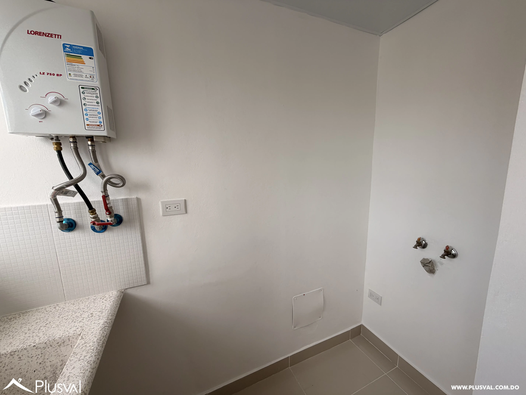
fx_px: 213
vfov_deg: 85.7
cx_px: 263
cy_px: 198
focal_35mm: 14
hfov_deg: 102.1
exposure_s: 1/502
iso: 50
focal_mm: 2.22
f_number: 2.2
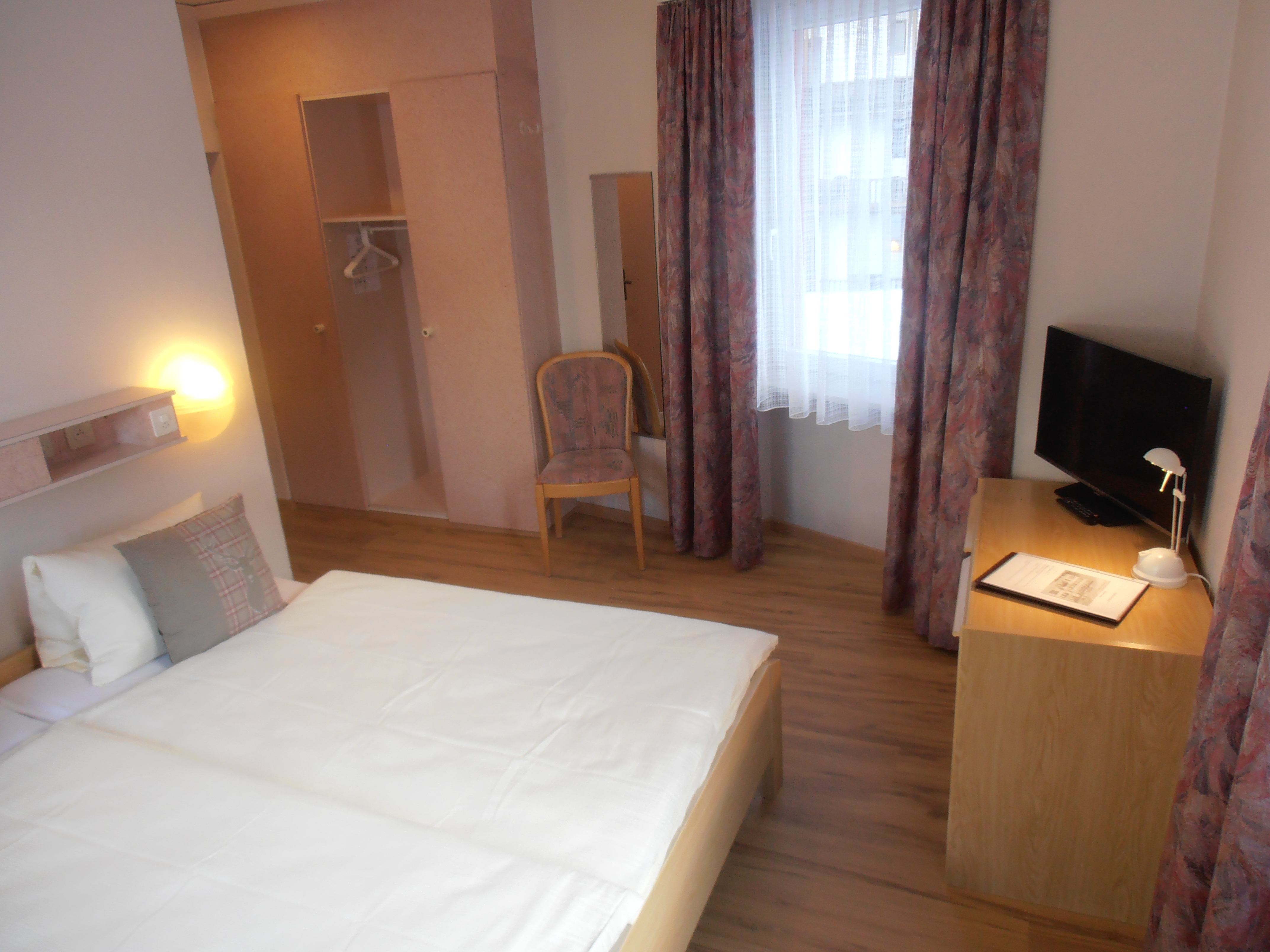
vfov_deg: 56.8
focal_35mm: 24
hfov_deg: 71.6
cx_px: 635
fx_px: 881
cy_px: 476
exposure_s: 1/25
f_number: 3
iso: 125
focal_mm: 4.2
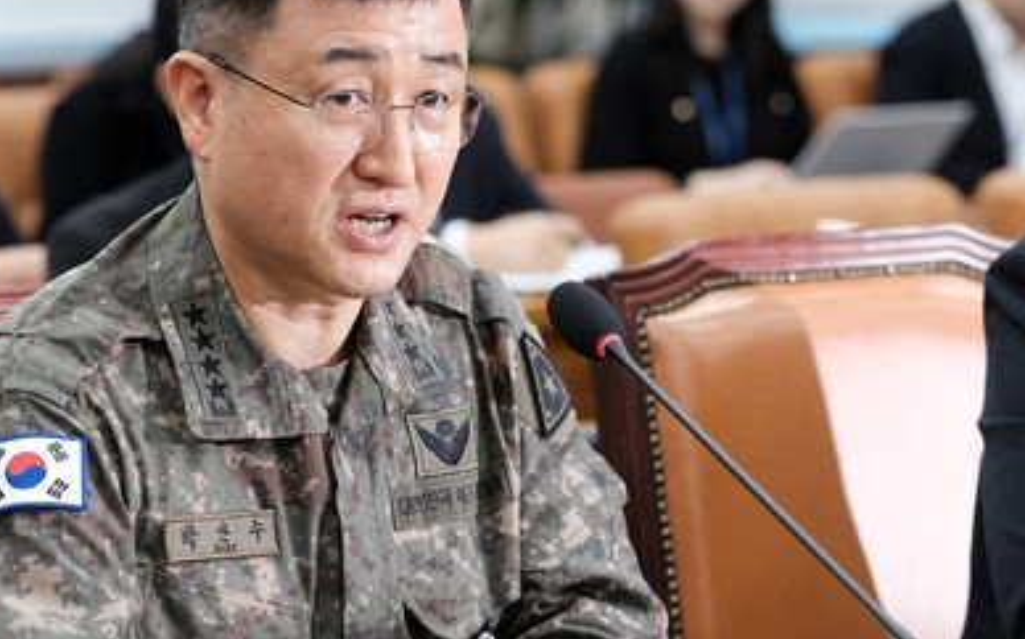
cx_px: 721
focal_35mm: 213
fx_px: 5947
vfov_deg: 6.2
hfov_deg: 9.8
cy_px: 367
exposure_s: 1/125
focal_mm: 90
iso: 1250
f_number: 3.2
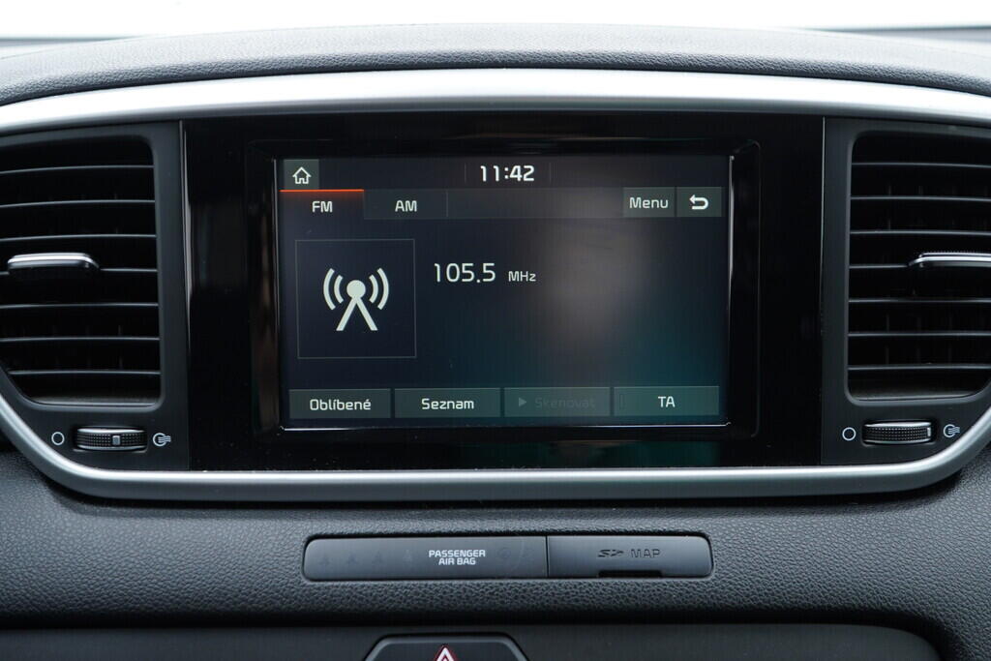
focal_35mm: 36
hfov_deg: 53.1
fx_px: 991
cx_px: 496
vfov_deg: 36.9
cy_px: 330
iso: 250
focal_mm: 24
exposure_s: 1/40
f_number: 2.8
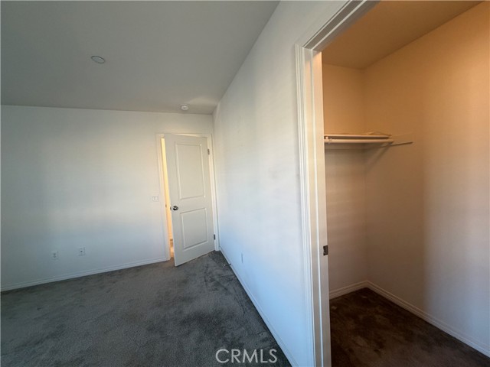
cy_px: 184
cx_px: 245
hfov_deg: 102.1
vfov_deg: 85.7
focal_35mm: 14
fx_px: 198
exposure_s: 1/60
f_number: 2.2
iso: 200
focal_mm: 2.22
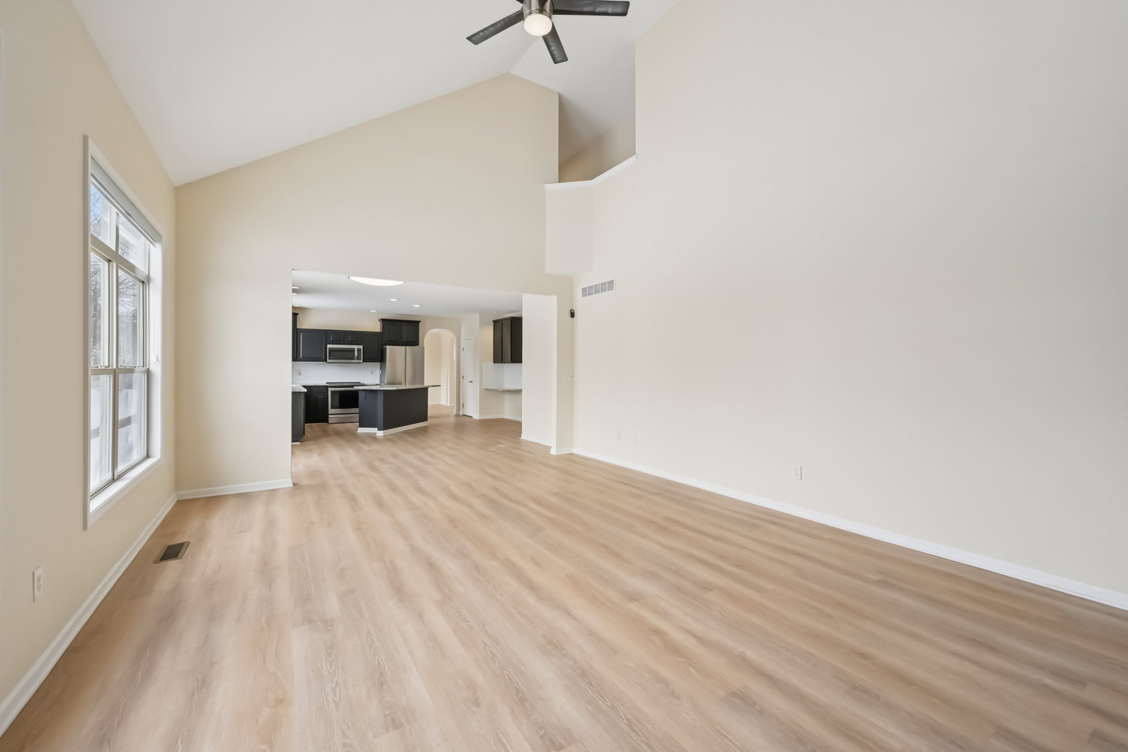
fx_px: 439
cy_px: 376
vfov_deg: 81.2
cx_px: 564
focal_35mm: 14
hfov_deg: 104.3
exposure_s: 1/250
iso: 500
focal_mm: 14
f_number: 8
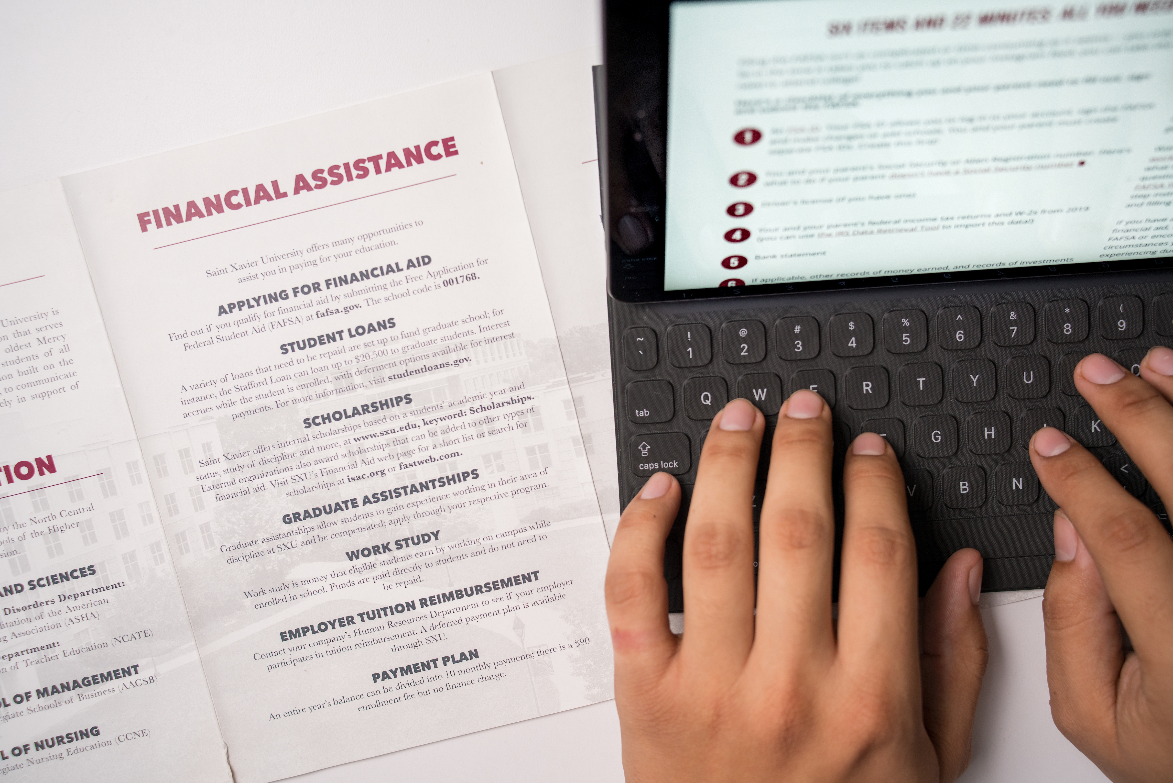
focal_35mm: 40
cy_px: 392
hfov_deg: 48.5
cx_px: 586
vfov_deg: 33.4
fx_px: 1303
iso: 400
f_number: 4
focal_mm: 40
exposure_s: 1/125
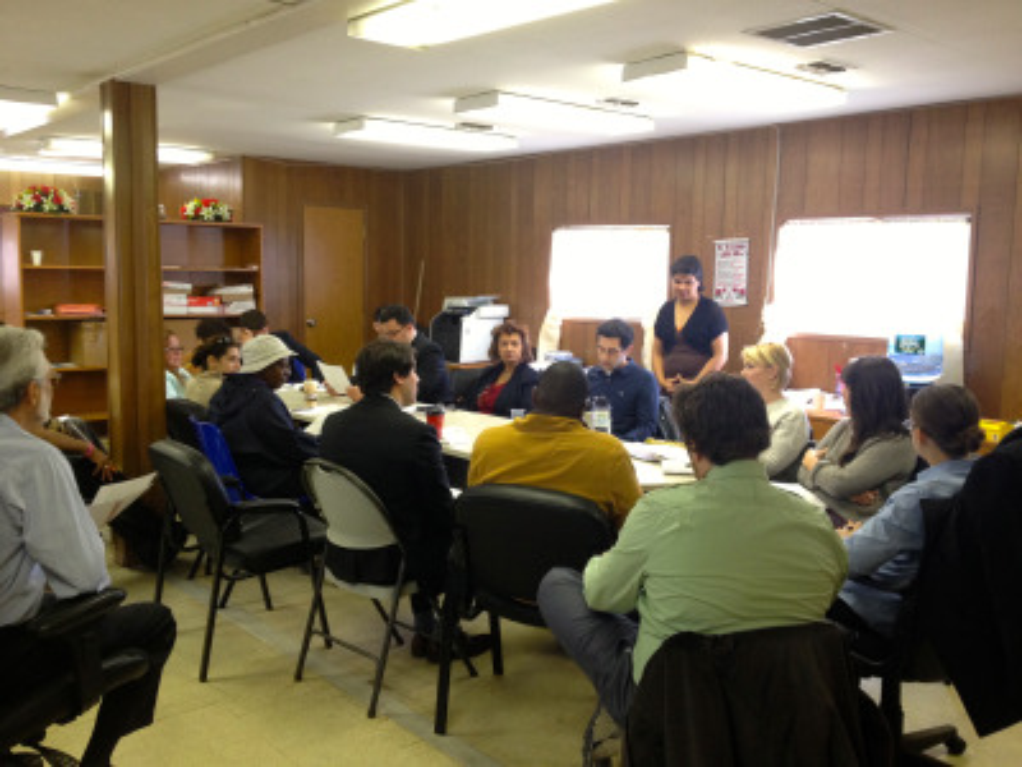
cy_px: 384
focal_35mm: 35
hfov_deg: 52.6
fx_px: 1033
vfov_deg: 40.7
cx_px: 511
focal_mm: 4.28
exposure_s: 1/20
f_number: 2.4
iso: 100
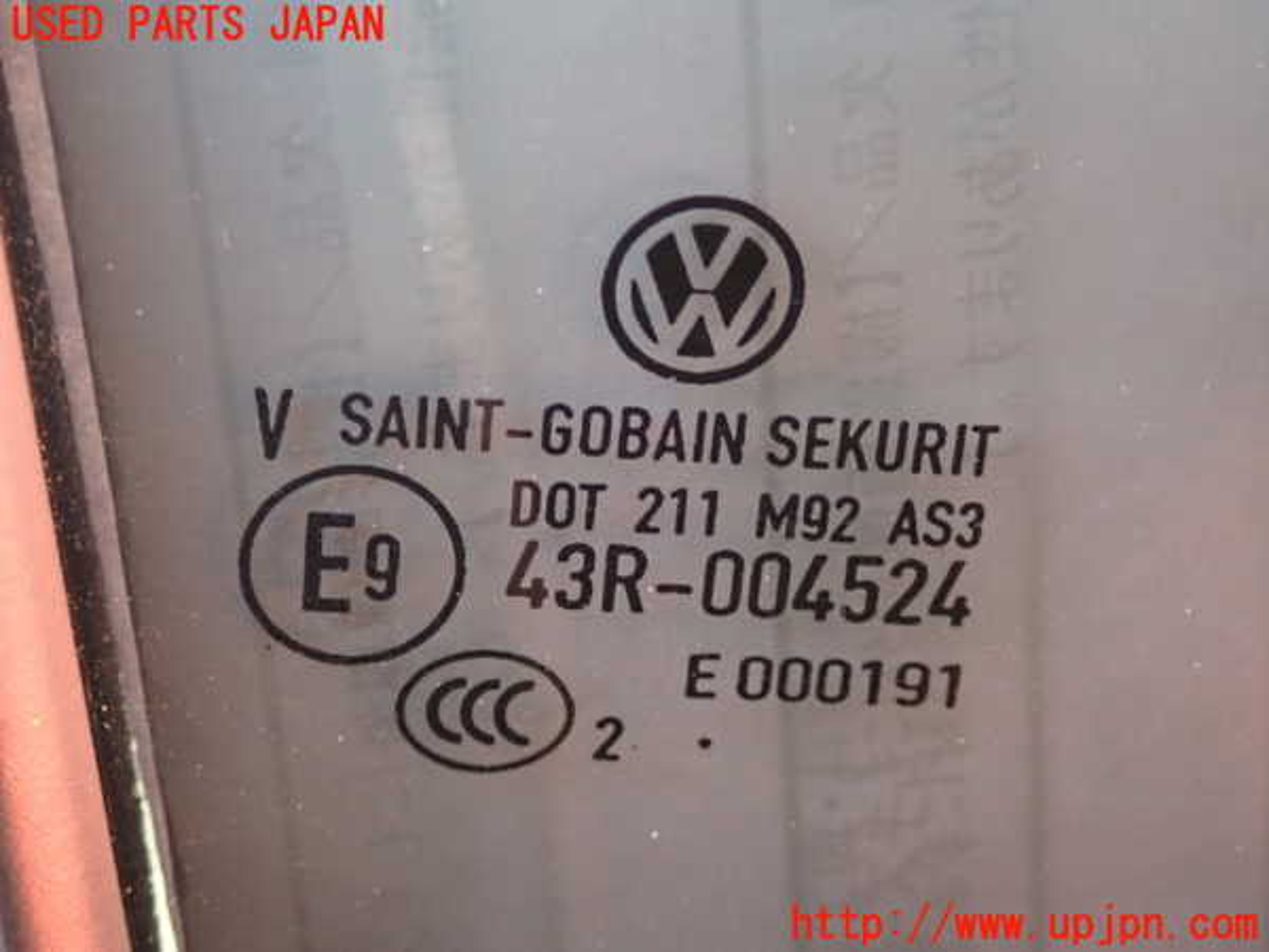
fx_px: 3006
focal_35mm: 82
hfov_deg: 23.8
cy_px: 476
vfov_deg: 18.0
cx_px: 634
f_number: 4.3
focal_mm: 14.62
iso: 800
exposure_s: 1/25
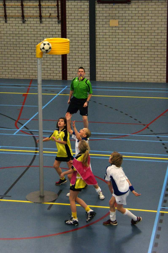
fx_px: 421
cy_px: 126
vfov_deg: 33.4
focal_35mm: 60
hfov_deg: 22.5
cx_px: 84
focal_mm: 40
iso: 800
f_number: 4.5
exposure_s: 1/160
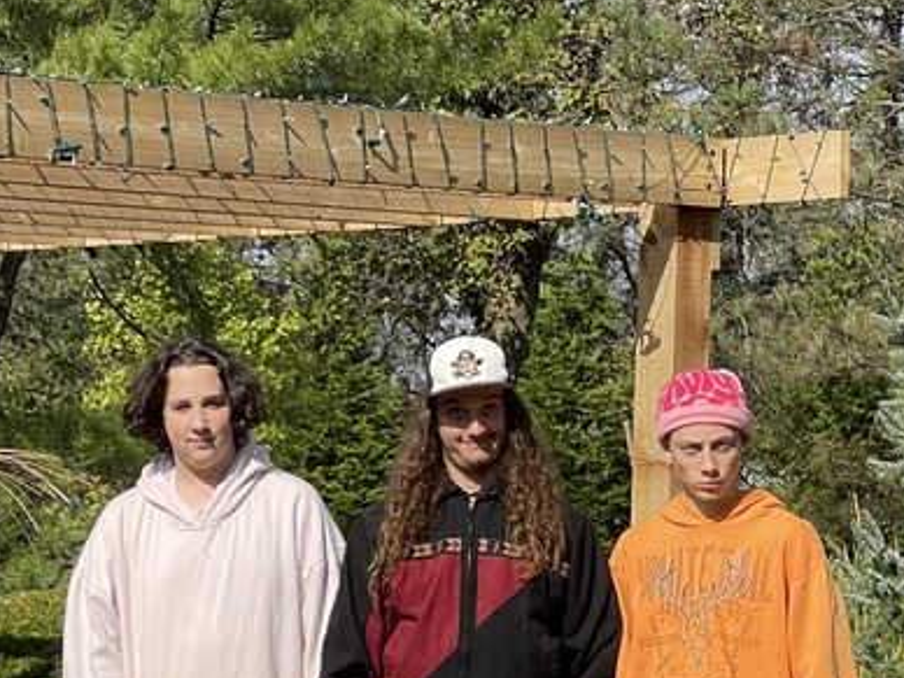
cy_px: 857
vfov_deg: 8.7
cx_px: 478
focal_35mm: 169
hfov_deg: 11.7
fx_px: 4413
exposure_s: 1/903
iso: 20
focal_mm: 7.5
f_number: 2.2
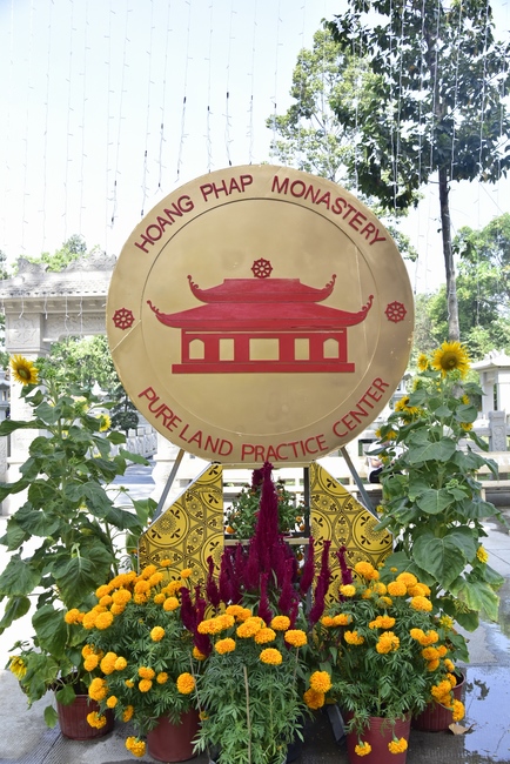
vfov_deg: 58.7
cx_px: 255
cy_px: 382
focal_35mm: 32
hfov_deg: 41.2
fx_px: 679
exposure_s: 1/320
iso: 400
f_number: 6.3
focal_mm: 32
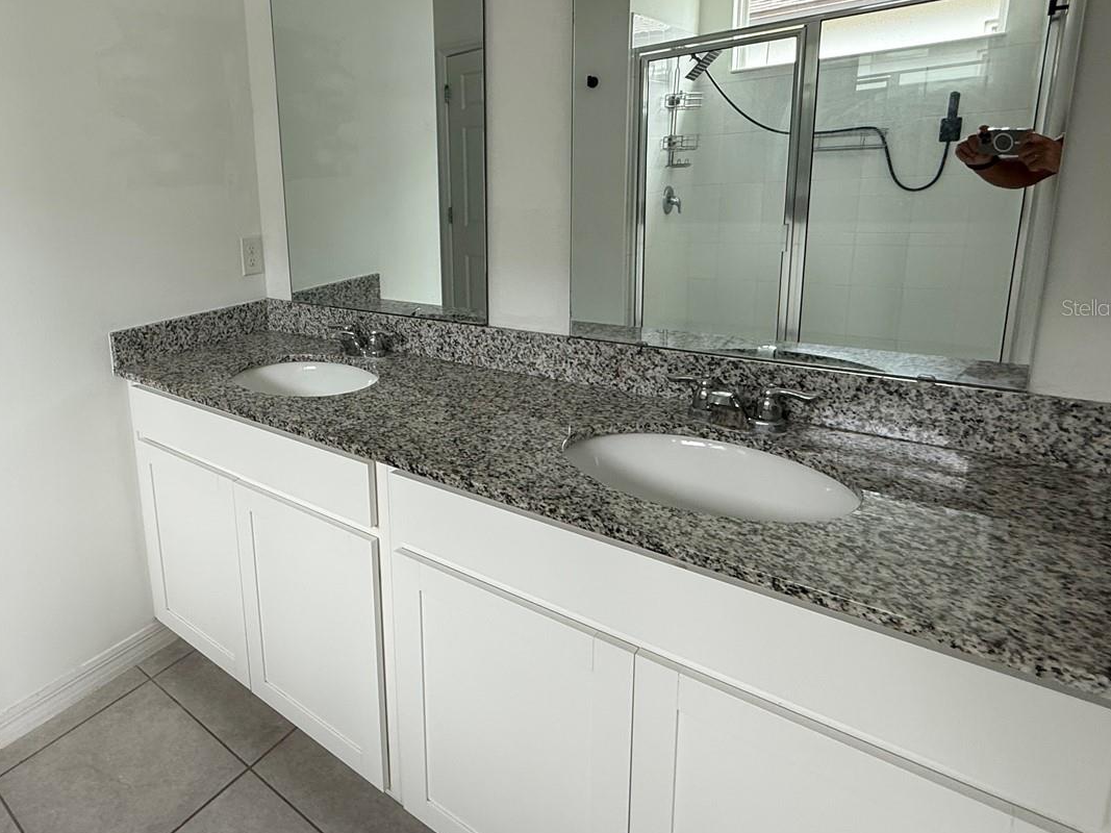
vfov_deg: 62.5
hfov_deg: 75.2
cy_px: 307
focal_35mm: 21
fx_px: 674
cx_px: 327
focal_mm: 2.22
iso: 125
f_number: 2.2
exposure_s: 1/99
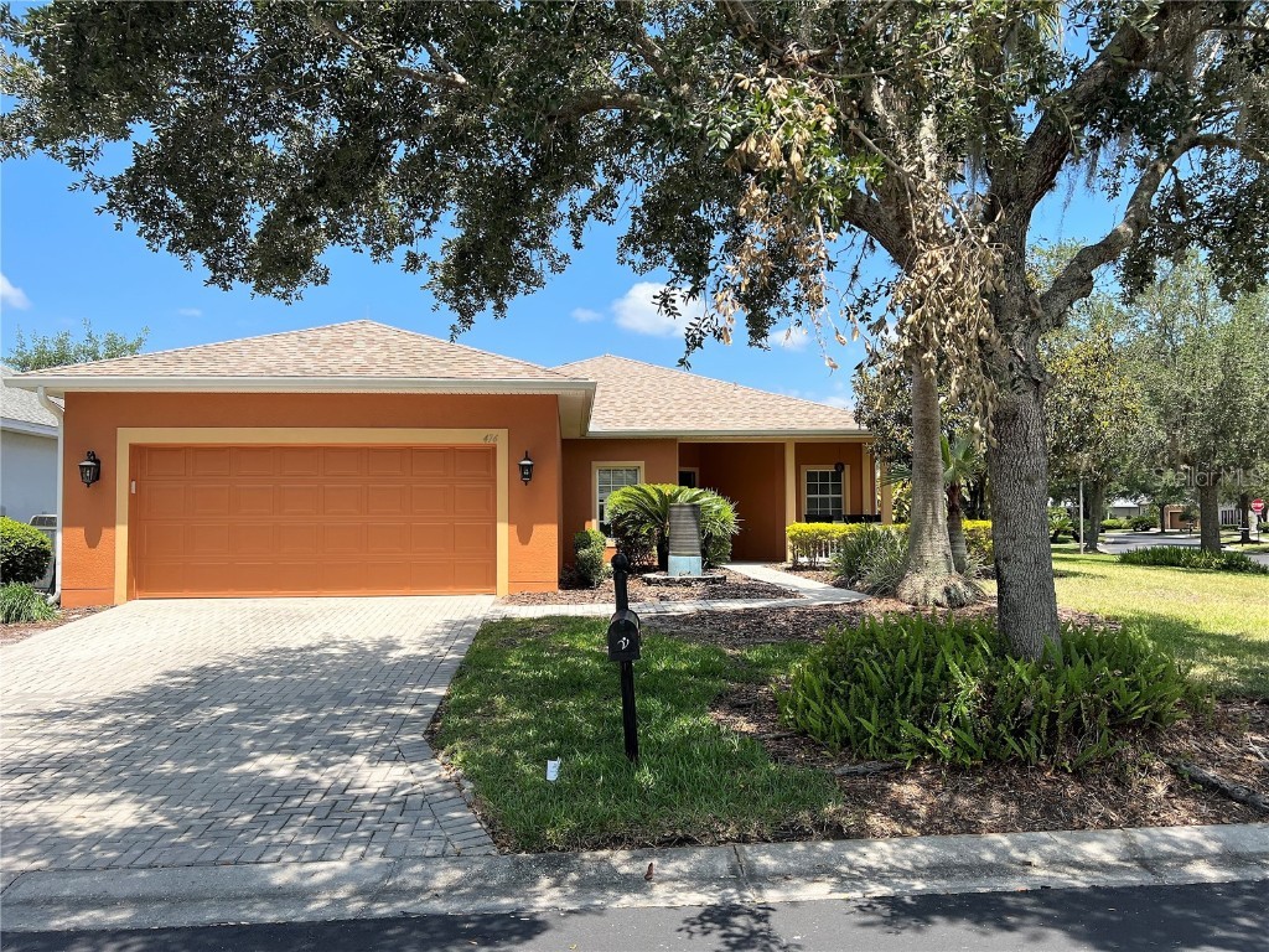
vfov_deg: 53.1
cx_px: 634
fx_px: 953
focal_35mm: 26
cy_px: 476
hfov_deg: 67.3
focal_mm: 5.7
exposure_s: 1/2404
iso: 50
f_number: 1.5
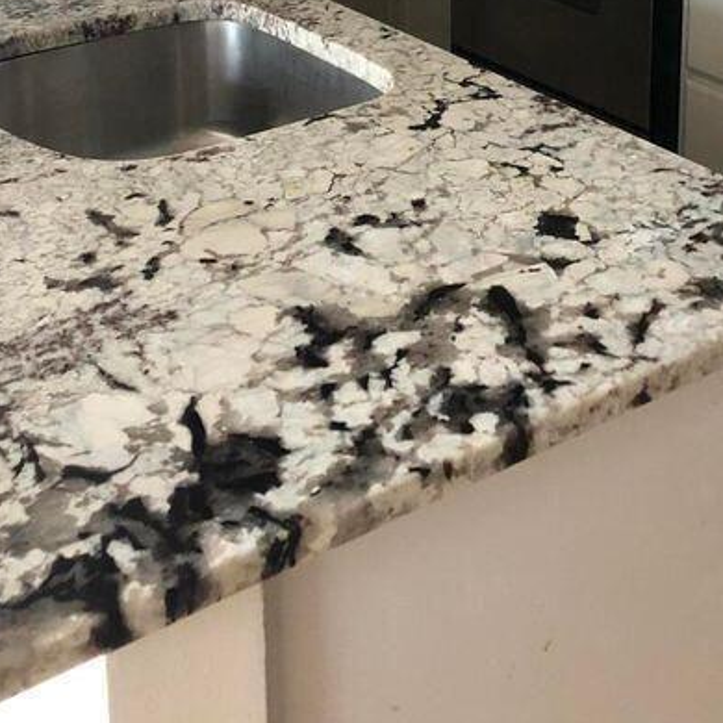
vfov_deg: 24.7
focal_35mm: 65
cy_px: -72
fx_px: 1536
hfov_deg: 26.4
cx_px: 456
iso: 80
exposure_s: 1/15
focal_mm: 3.99
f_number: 1.8
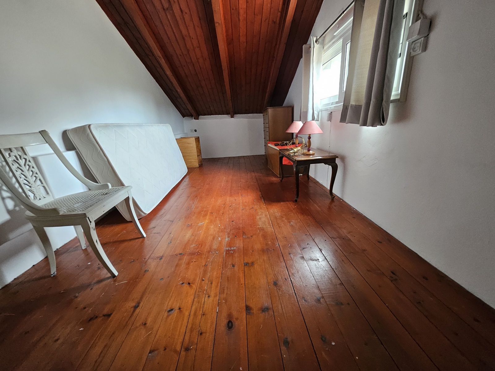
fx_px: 186
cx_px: 248
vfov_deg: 89.9
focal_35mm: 13
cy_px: 186
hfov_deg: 106.2
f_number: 2.2
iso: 320
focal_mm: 1.74
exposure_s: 1/33
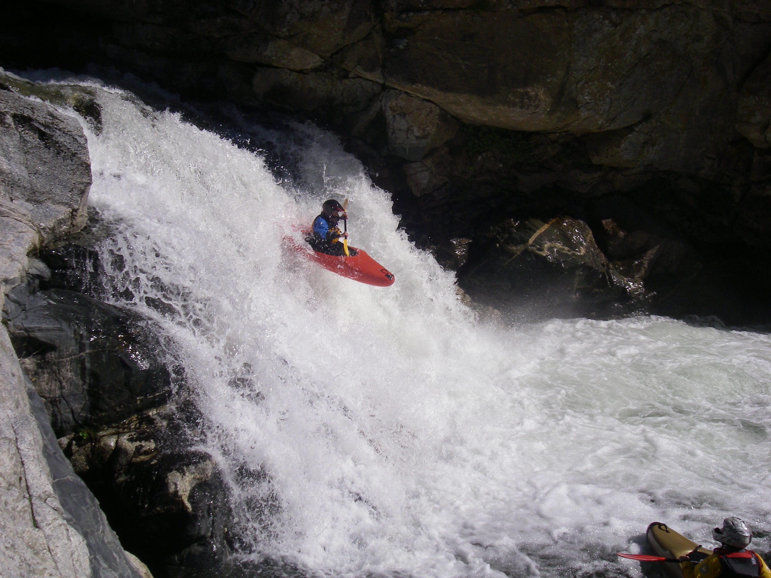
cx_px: 386
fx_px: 1091
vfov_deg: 29.7
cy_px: 289
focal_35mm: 49
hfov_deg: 38.9
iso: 64
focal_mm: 8.1
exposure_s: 1/500
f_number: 7
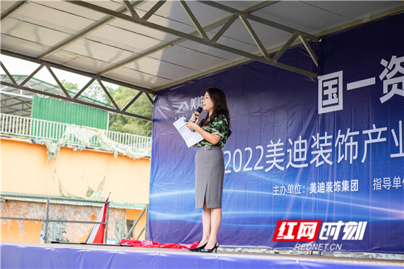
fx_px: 785
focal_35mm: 70
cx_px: 202
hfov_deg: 28.8
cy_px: 134
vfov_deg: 19.5
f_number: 4.5
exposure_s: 1/200
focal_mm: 70
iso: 100
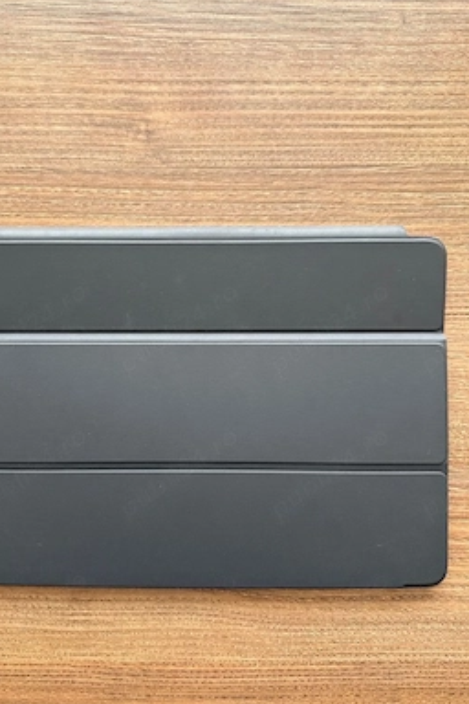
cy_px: 346
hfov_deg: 49.4
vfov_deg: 69.4
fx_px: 508
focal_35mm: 26
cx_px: 198
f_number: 1.78
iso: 64
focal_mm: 6.76
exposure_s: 1/121
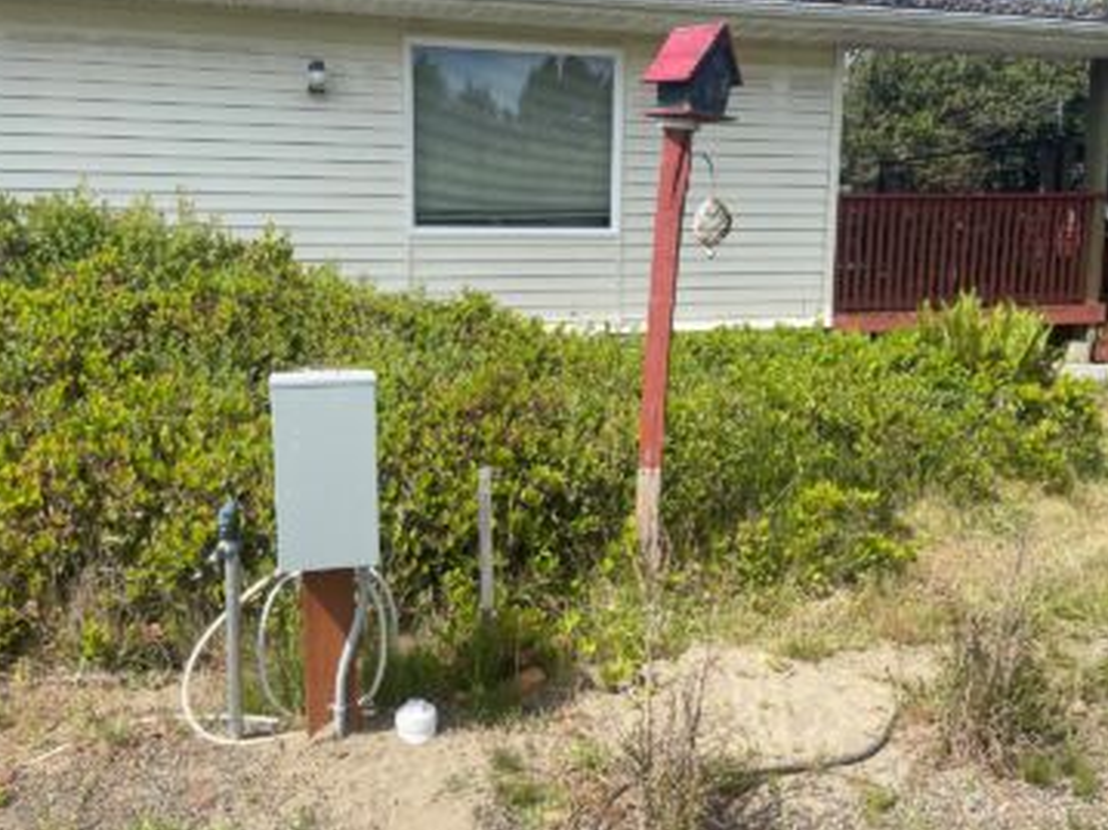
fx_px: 928
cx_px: 497
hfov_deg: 61.5
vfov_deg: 48.2
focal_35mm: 29
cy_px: 380
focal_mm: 5.1
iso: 32
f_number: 1.6
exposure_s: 1/2203
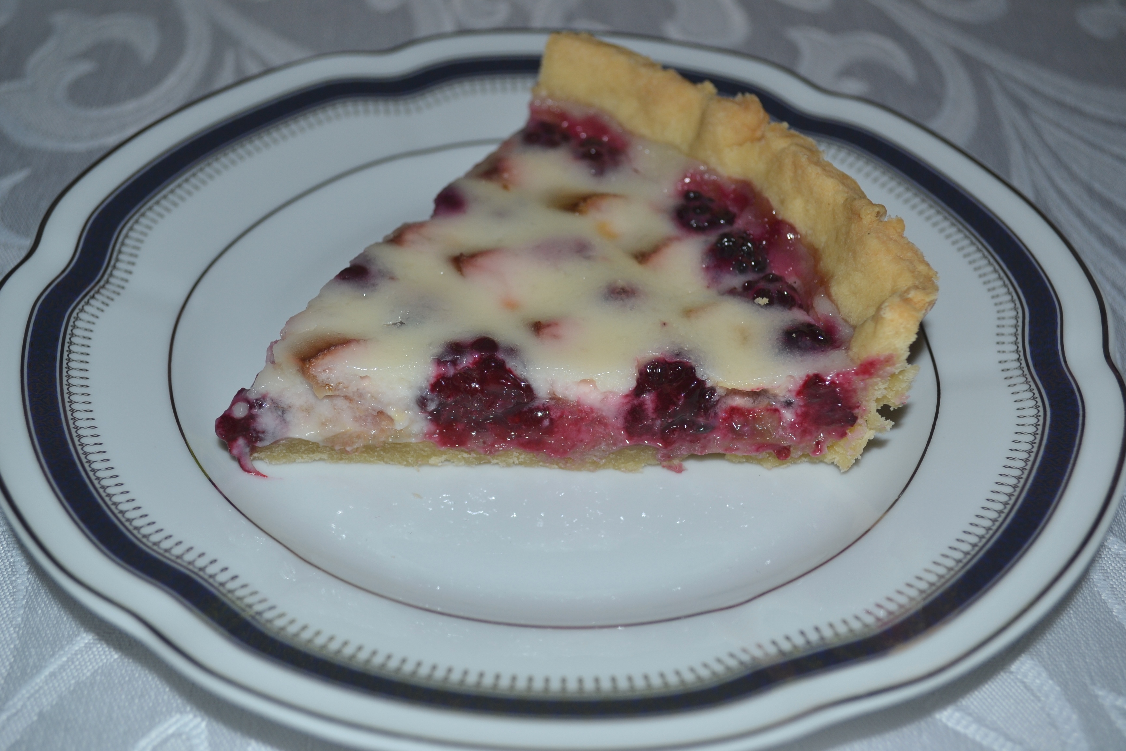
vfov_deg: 25.8
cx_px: 563
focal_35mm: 52
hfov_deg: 37.9
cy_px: 376
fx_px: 1642
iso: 250
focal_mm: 35
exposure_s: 1/60
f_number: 5
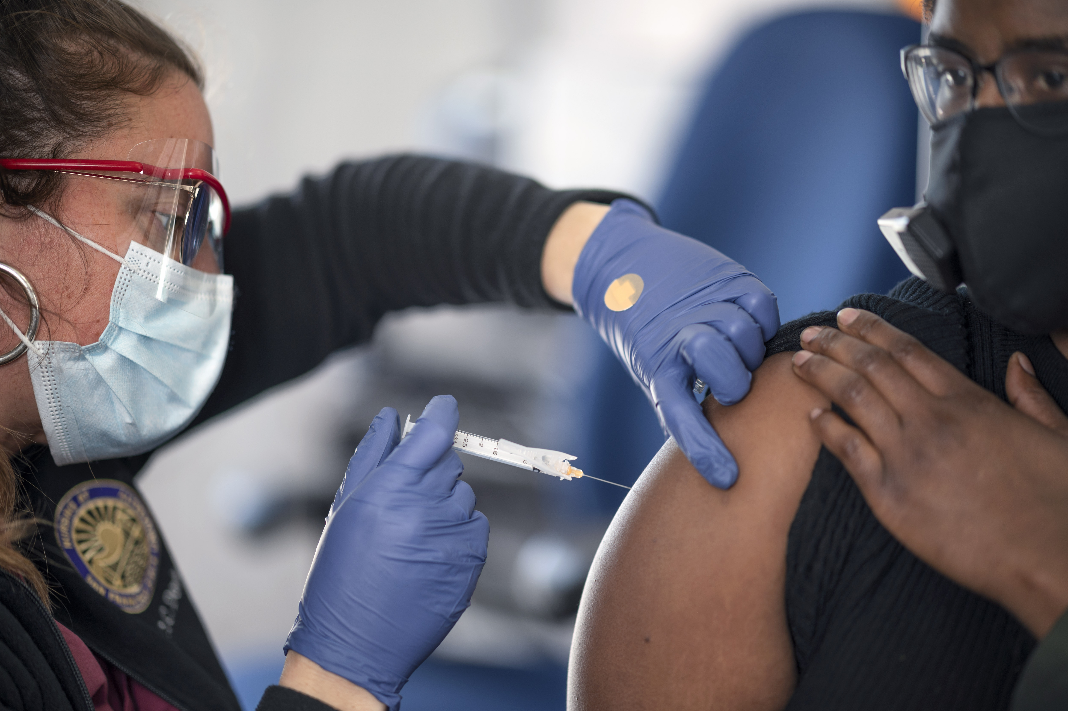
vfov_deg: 13.0
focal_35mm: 105
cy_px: 356
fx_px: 3113
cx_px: 534
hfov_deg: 19.5
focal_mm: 105
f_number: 1.4
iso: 100
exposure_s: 1/250
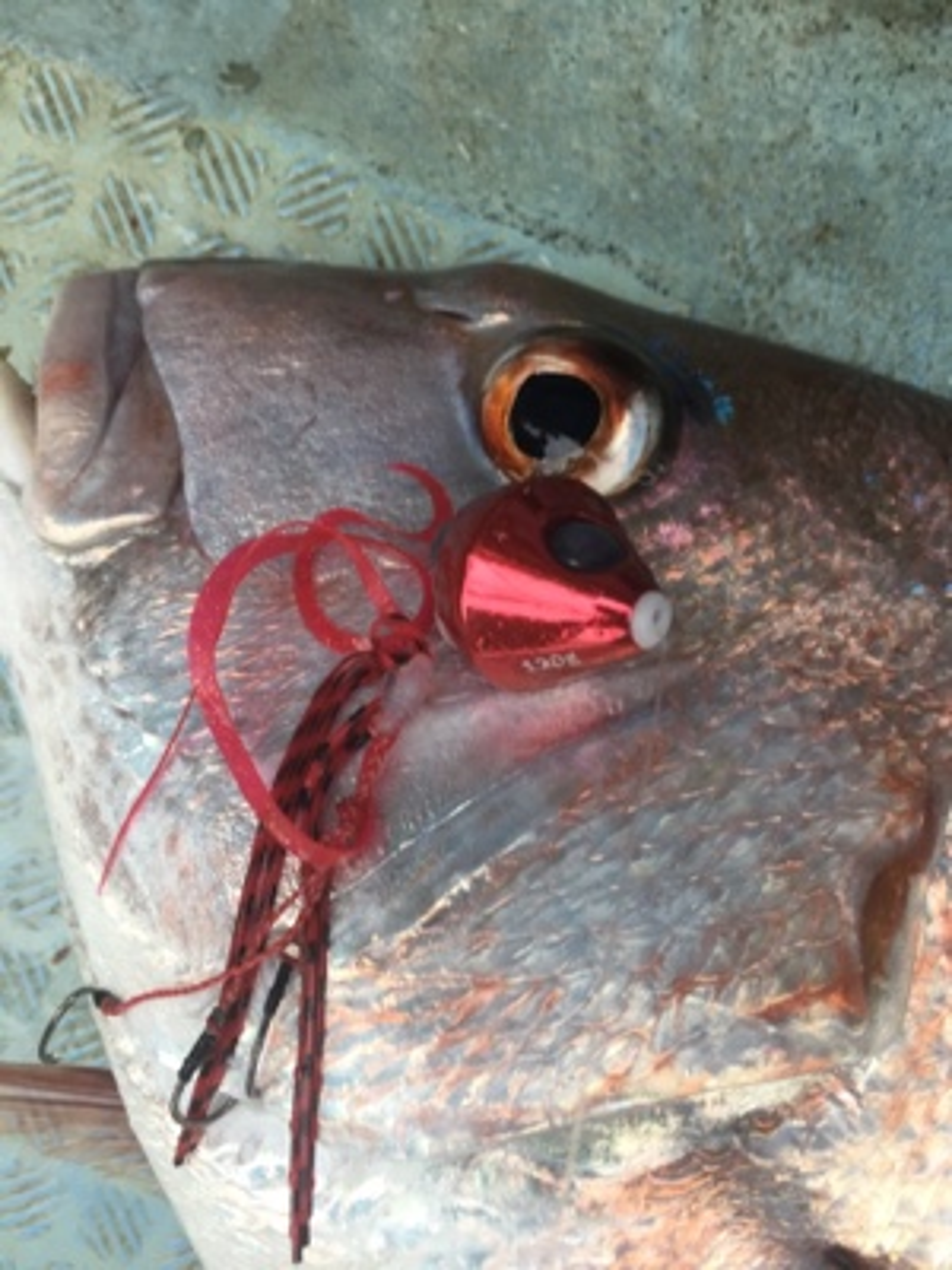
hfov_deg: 48.2
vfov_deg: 61.7
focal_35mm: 29
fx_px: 1063
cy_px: 635
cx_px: 476
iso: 40
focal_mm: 4.15
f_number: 2.2
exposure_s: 1/120
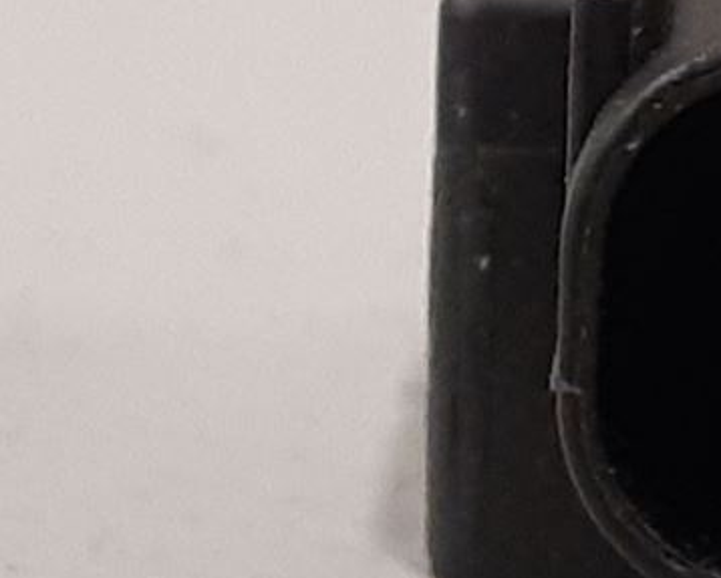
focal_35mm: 145
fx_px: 3097
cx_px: 773
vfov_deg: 10.6
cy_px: 560
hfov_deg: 13.1
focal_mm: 3.93
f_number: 1.7
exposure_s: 1/50
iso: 200
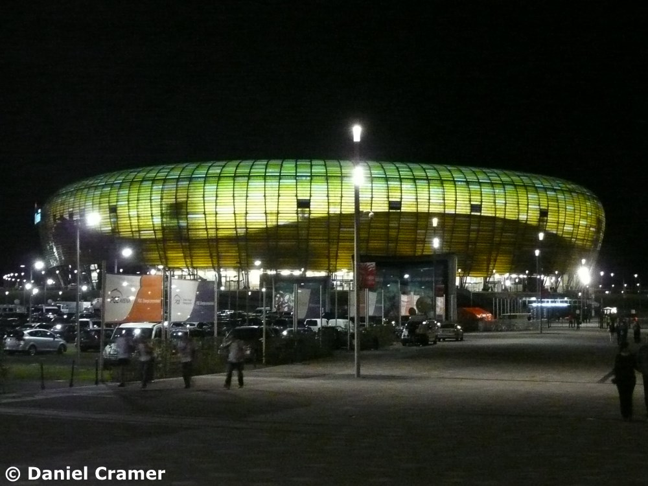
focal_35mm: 59
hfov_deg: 32.7
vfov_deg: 24.8
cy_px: 243
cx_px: 324
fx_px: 1104
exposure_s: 1/8
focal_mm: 7
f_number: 4
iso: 800
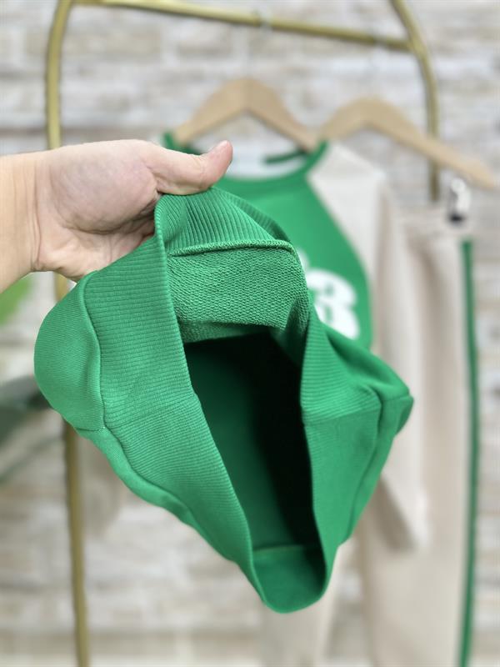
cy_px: 334
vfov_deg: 71.6
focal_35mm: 24
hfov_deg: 56.8
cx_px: 250
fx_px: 462
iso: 125
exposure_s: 1/100
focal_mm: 6.86
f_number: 1.78
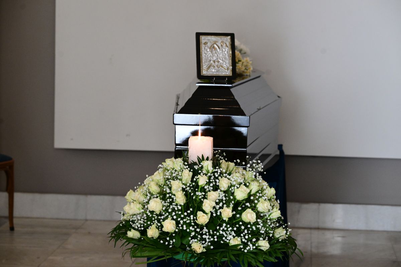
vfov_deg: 13.2
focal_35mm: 104
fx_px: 1158
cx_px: 200
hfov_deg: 19.6
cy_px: 134
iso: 4000
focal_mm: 104
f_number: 5
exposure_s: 1/320
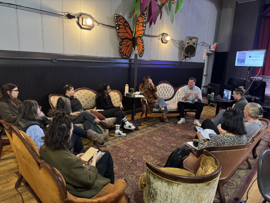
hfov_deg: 71.6
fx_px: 187
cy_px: 102
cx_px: 135
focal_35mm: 24
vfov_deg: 56.8
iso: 1000
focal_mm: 6.76
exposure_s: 1/30
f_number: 1.78
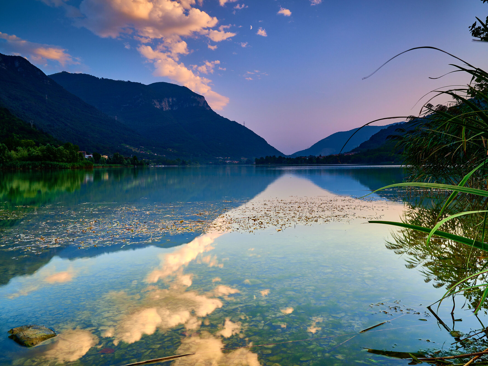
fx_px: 367
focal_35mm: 26
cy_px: 183
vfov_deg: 53.1
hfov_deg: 67.1
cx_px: 268
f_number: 10
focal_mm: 24
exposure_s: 1/2
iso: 100
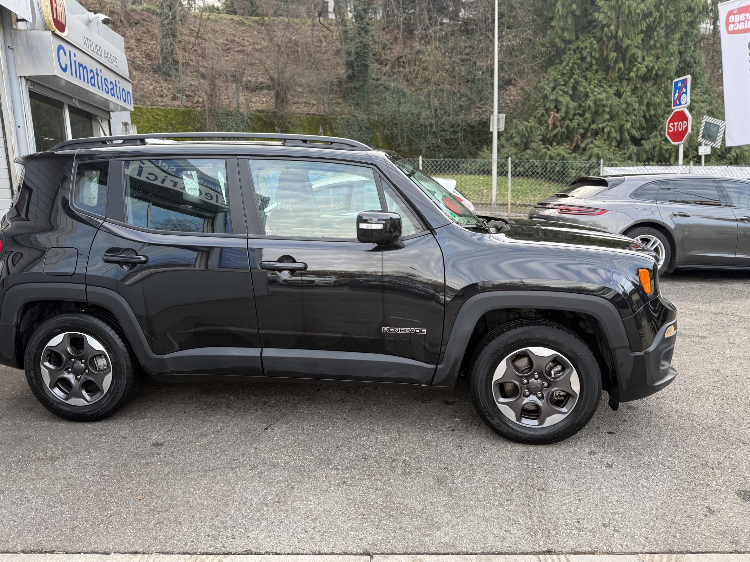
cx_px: 356
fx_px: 563
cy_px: 270
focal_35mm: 26
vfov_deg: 53.0
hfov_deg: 67.3
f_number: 1.78
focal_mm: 6.76
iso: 50
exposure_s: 1/127
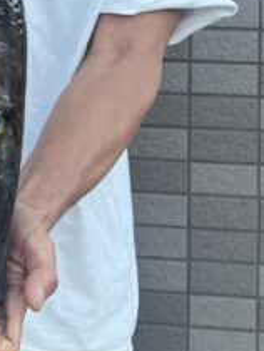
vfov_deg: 19.0
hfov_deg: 14.2
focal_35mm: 99
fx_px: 1005
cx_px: -107
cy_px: -38
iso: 40
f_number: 1.5
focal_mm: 5.7
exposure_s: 1/249
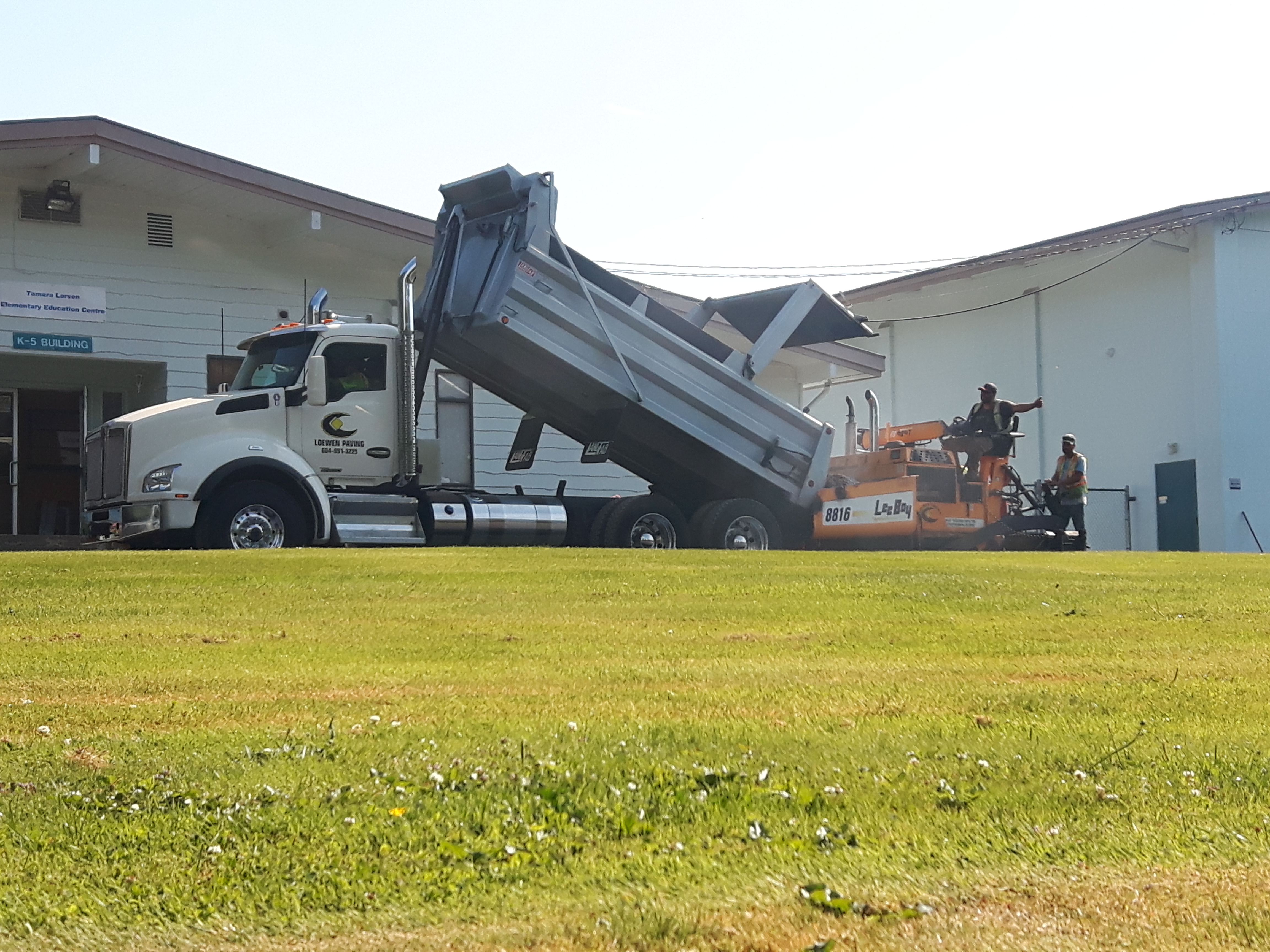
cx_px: 635
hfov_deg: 58.4
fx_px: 1137
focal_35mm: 31
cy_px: 476
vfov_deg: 45.4
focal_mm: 3.7
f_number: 1.9
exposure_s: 1/957
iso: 40
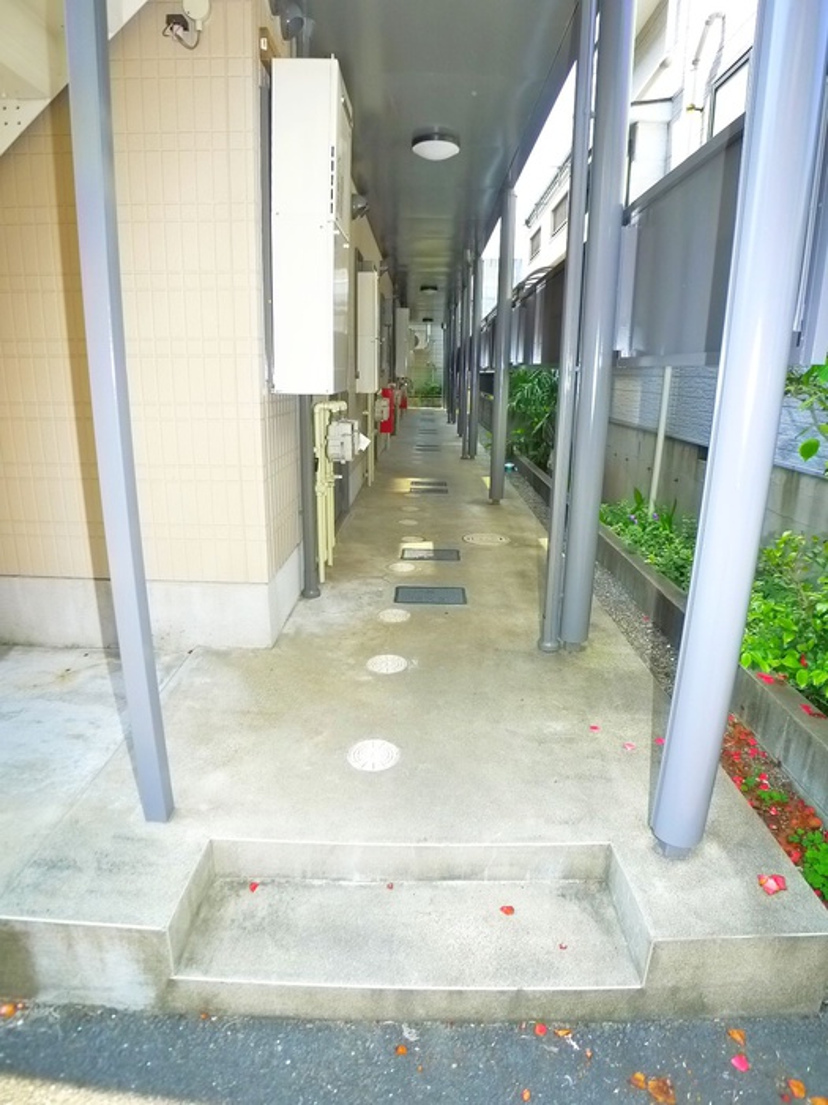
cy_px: 552
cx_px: 414
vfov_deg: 71.6
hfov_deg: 56.8
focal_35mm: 24
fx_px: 765
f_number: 2.8
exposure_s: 1/160
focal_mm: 5.1
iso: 400
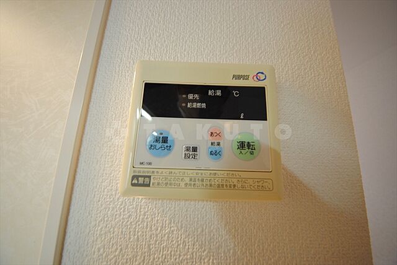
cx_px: 198
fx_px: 215
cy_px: 132
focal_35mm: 20
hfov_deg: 85.4
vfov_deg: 63.3
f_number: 5
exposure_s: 1/2
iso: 100
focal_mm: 13
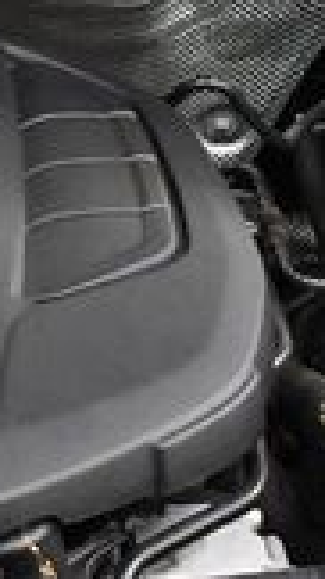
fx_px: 2285
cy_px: 220
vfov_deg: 14.4
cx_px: -171
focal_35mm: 149
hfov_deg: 8.0
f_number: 3.5
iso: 2800
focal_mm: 18
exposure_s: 1/125
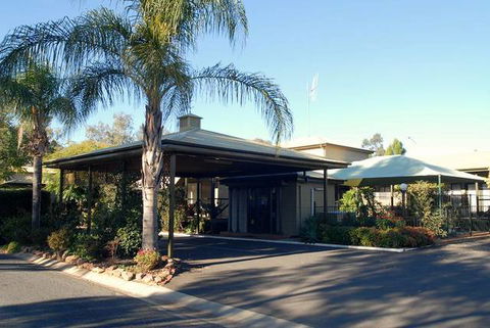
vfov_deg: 41.8
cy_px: 164
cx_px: 245
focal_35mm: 32
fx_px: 429
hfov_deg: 59.4
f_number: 5.6
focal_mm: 21
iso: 100
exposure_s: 1/125
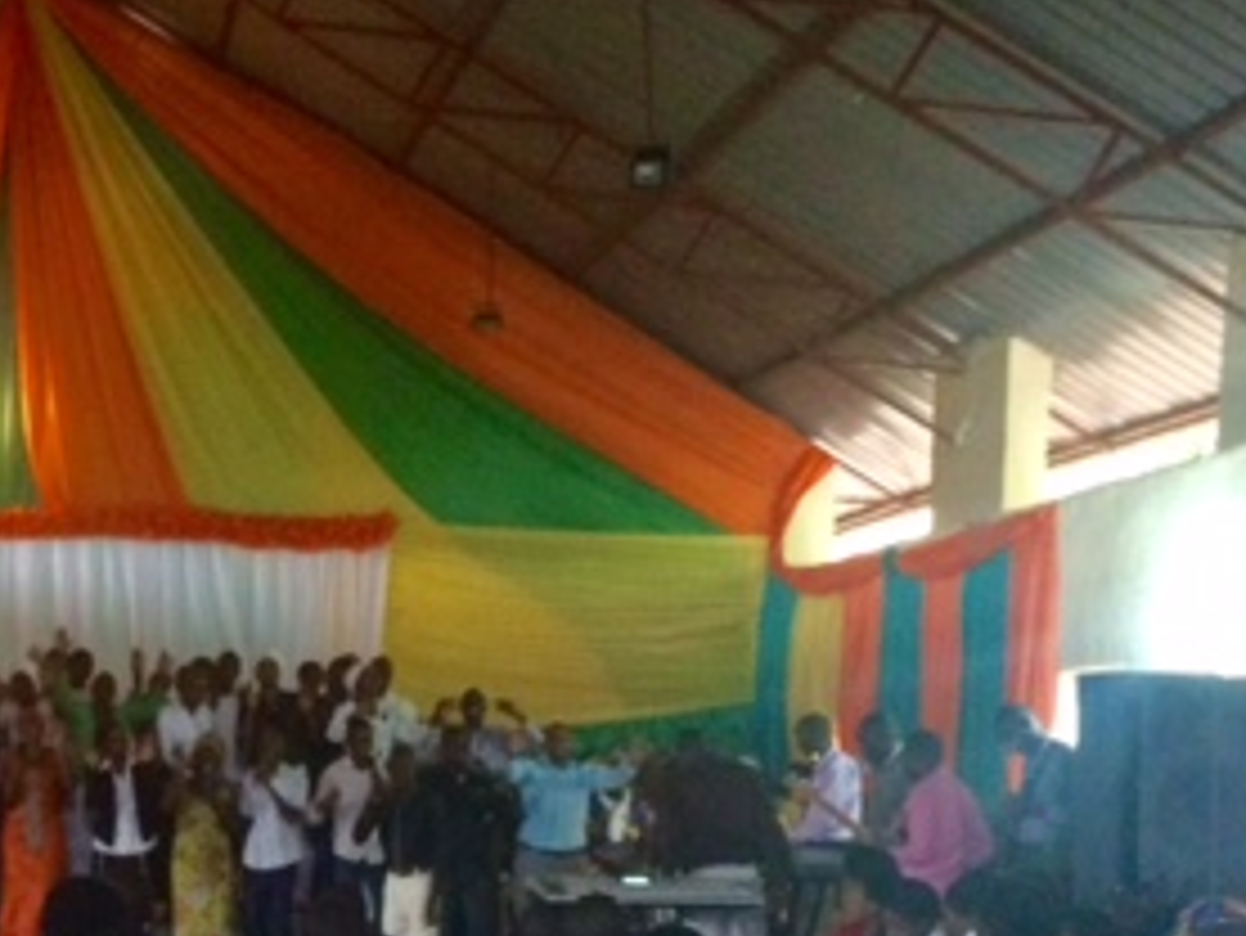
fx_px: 2413
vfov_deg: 21.5
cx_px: 0
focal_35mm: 67
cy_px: 824
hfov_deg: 27.3
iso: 400
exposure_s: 1/17
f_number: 2.2
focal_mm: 4.15
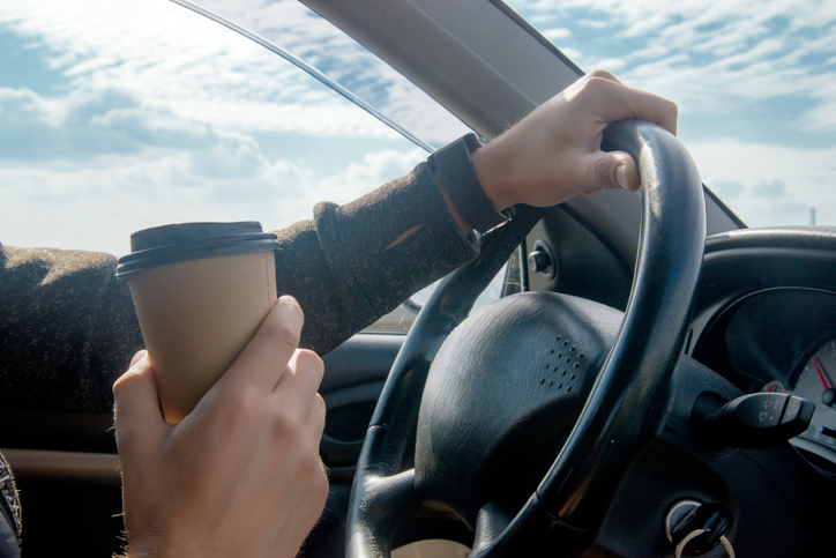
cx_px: 418
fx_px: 1161
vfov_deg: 27.0
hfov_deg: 39.6
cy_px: 279
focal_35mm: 50
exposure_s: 1/640
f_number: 13
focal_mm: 50
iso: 640
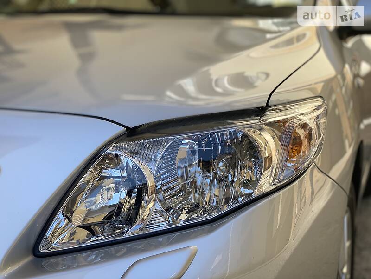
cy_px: 140
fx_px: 557
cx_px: 186
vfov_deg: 28.0
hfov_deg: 36.8
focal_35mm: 52
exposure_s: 1/737
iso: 20
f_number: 2
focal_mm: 6
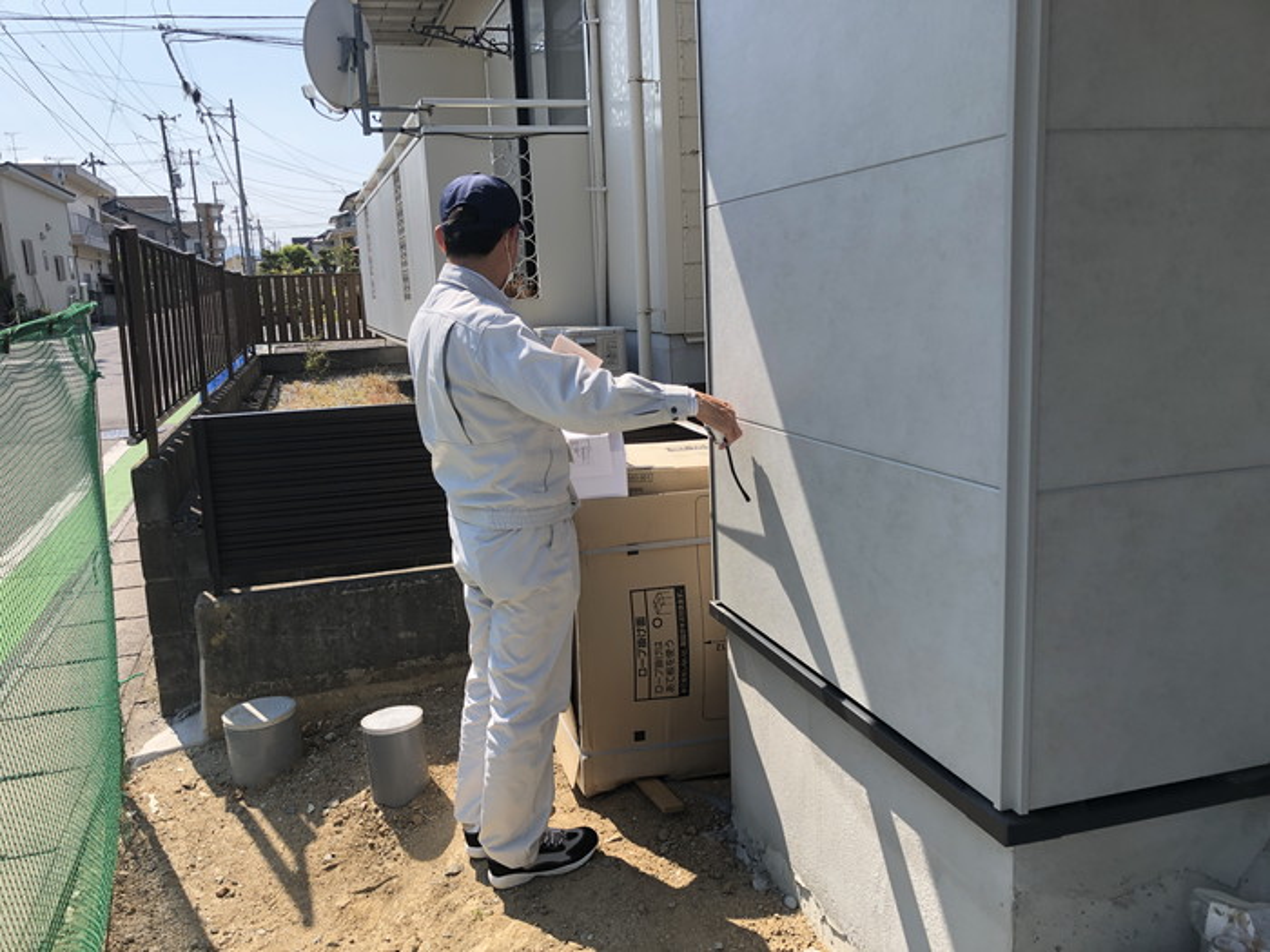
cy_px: 476
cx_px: 635
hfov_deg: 63.4
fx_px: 1027
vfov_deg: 49.7
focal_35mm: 28
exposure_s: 1/889
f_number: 1.8
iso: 20
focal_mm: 3.99
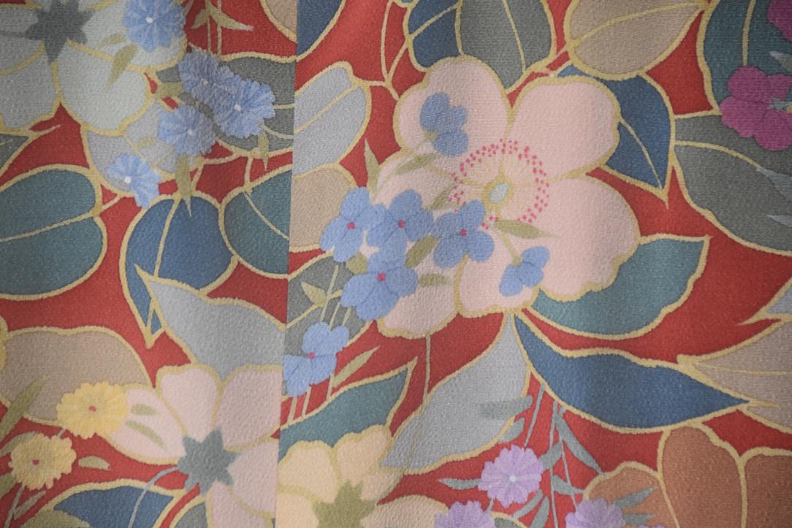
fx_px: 6105
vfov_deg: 5.0
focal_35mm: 278
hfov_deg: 7.4
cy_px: 264
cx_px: 396
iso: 2800
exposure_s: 1/125
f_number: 6.3
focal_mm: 185
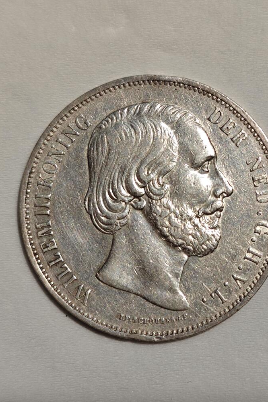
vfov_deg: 30.1
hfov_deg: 20.2
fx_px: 749
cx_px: 184
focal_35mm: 67
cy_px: 209
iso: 320
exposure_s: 1/100
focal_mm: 6.55
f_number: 1.6
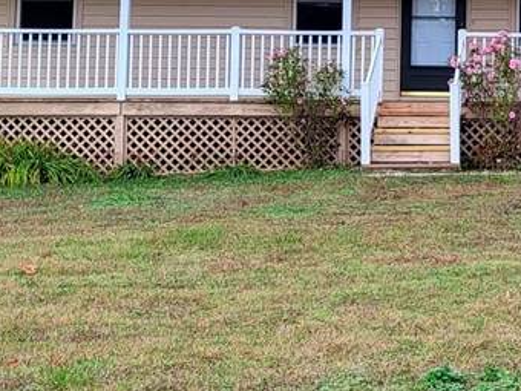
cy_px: -26
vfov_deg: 14.8
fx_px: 1475
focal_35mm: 98
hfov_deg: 19.2
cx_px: 582
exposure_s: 1/1000
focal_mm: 5.4
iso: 40
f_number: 1.8
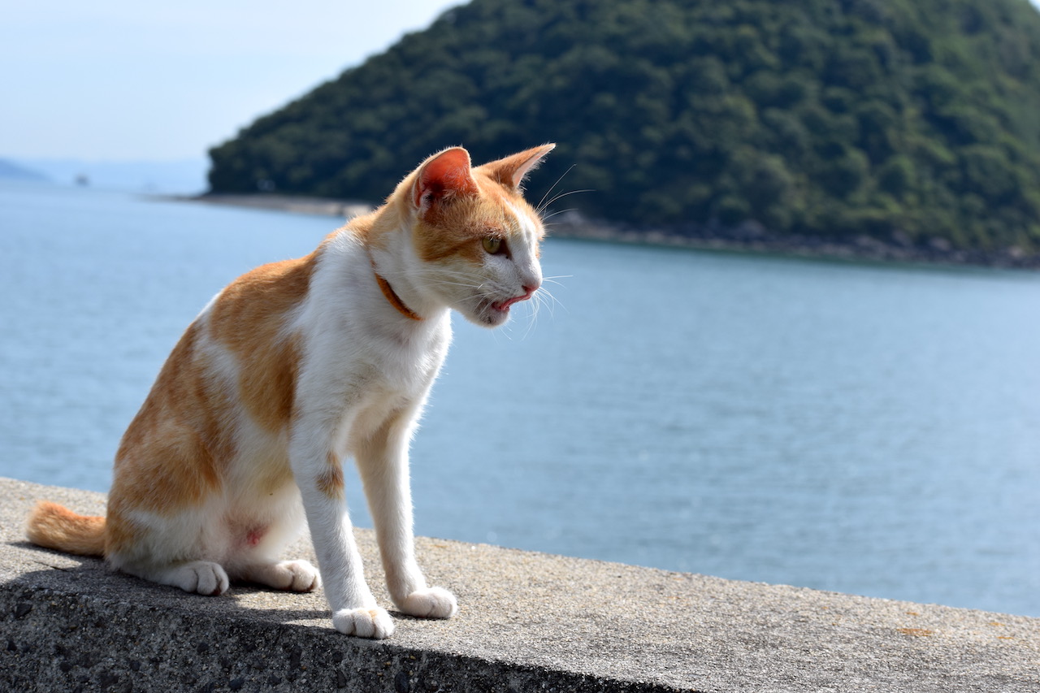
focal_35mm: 82
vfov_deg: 16.5
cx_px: 520
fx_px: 2383
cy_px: 346
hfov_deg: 24.6
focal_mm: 55
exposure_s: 1/400
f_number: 10
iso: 200
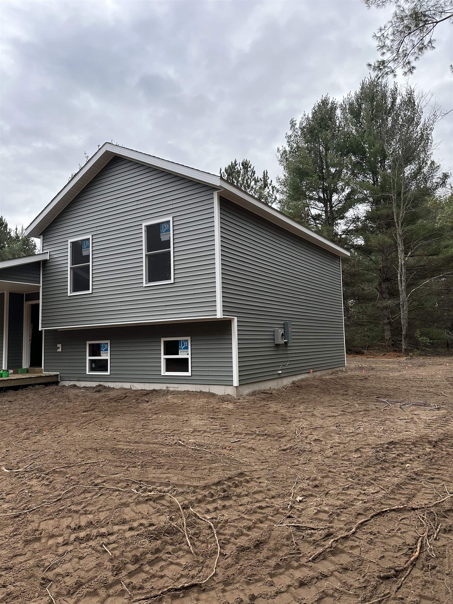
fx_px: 419
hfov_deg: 56.8
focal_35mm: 24
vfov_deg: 71.6
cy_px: 302
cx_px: 226
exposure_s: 1/1019
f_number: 1.78
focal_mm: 6.86
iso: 80
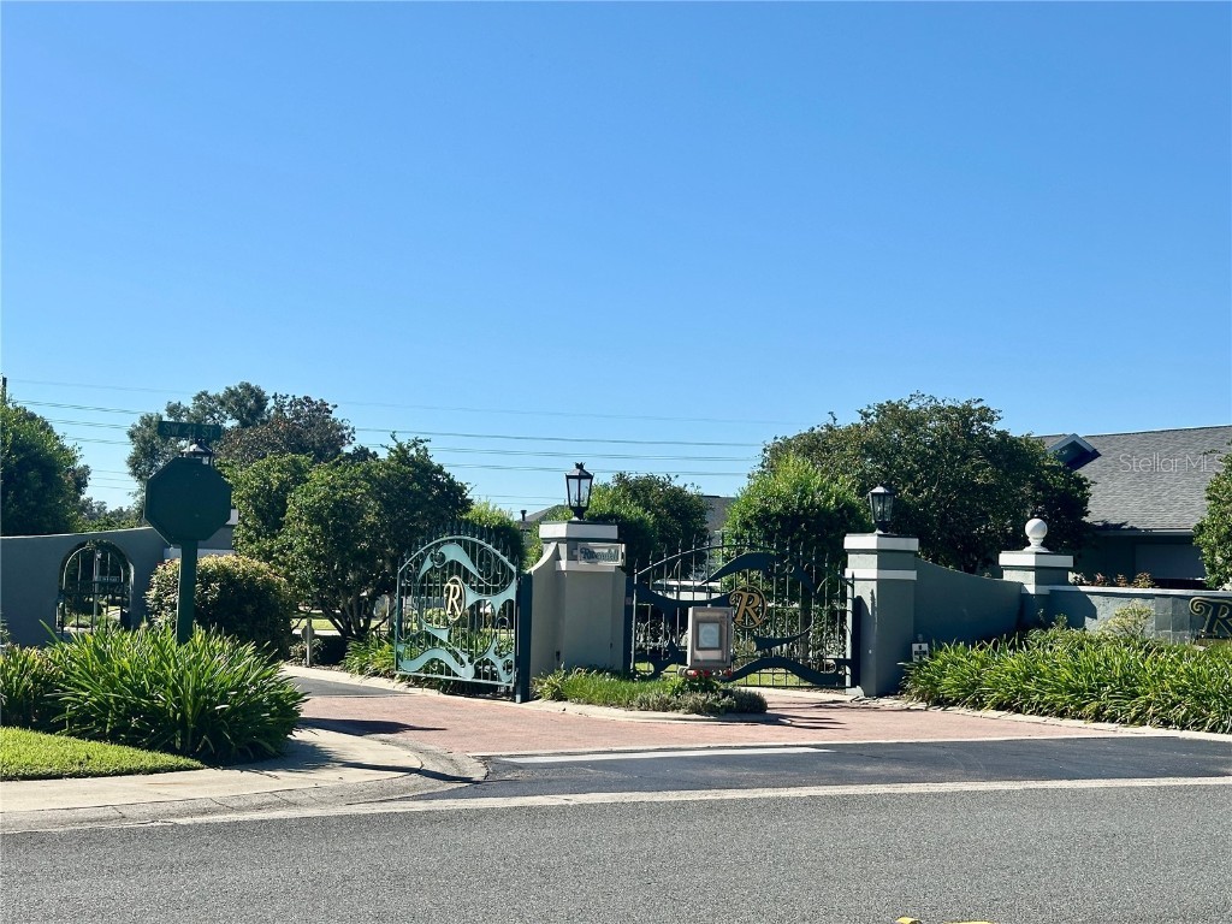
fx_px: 1708
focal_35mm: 48
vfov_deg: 30.3
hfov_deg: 39.7
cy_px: 462
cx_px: 616
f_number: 1.78
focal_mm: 6.86
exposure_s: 1/5556
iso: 64
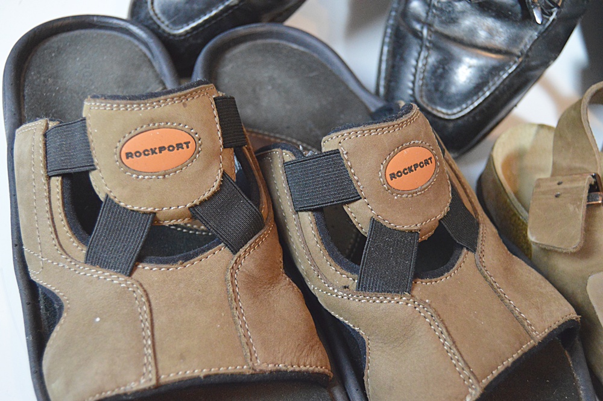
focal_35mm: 39
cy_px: 200
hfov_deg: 49.6
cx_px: 302
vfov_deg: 34.2
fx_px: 653
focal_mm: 26
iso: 2800
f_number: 4
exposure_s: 1/60
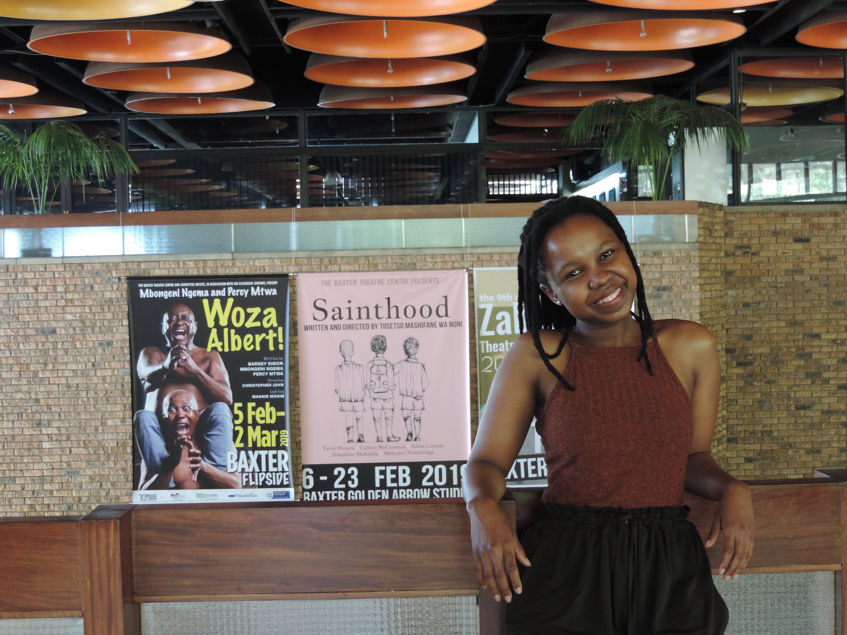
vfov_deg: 24.4
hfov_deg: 32.2
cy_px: 318
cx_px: 424
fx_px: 1468
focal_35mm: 60
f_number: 3.7
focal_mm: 10.7
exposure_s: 1/25
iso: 400
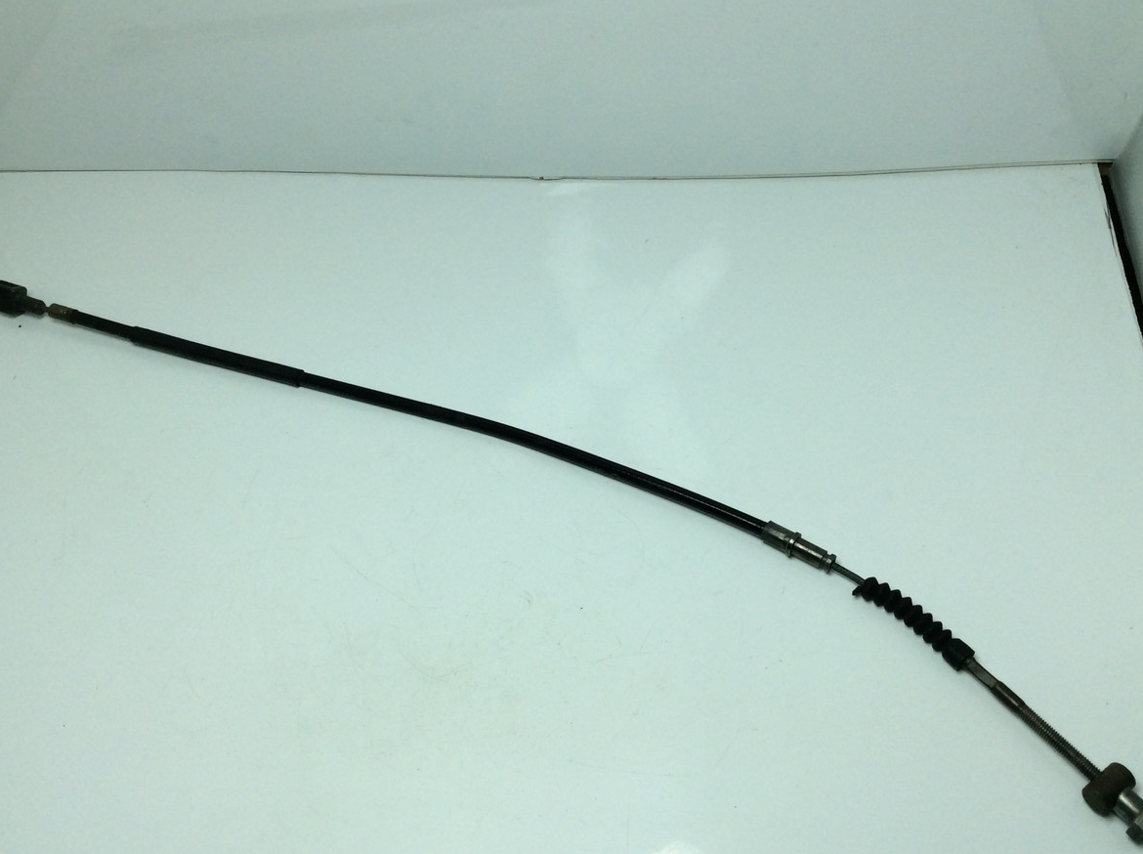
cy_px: 429
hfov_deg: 52.7
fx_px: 1154
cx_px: 560
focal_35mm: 35
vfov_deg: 40.6
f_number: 2.4
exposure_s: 1/665
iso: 32
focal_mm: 3.3
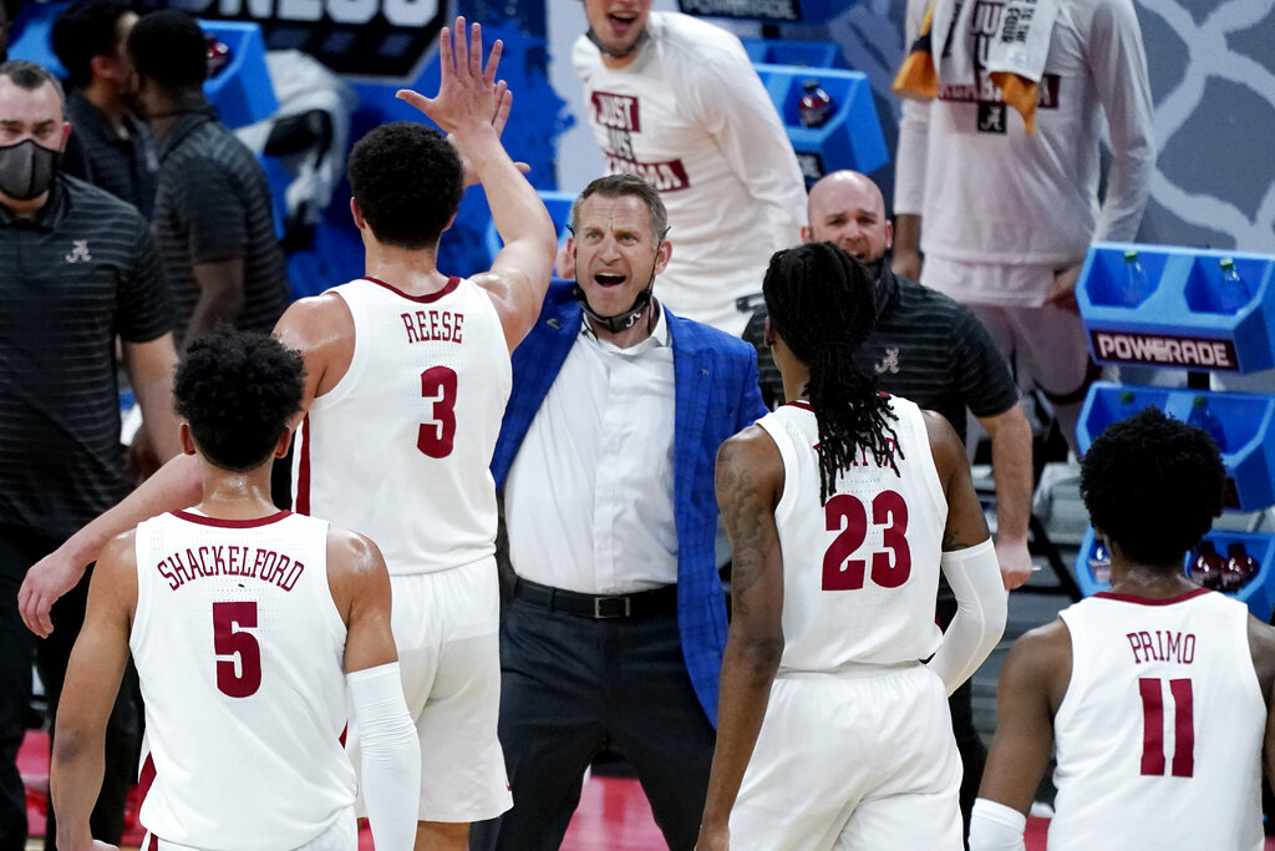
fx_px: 14168
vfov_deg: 3.4
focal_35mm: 400
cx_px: 638
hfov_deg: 5.2
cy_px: 426
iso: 5000
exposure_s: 1/1250
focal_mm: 400
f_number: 5.6
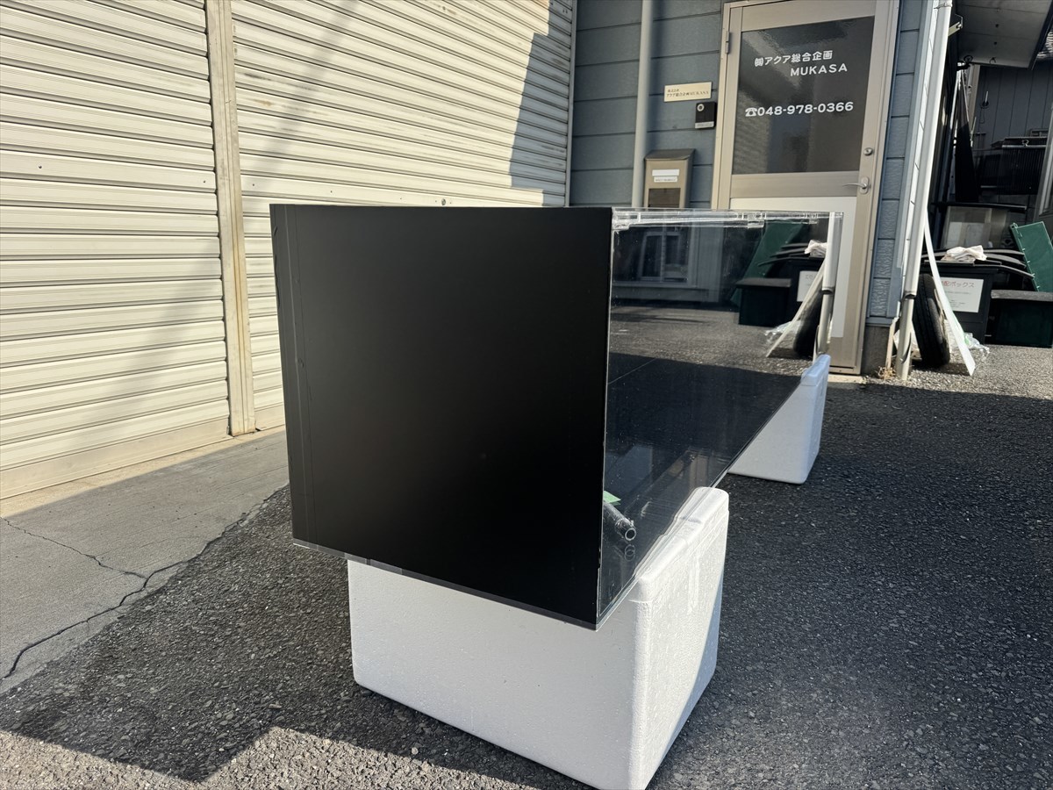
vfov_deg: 56.8
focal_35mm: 24
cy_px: 395
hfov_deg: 71.6
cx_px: 526
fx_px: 730
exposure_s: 1/4950
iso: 80
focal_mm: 6.76
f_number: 1.78
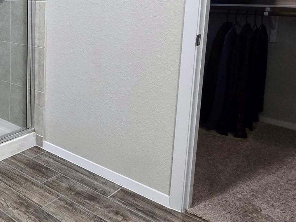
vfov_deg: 38.4
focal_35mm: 35
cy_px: 30
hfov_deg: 39.1
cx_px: -55
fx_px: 299
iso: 200
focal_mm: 2.2
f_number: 2.2
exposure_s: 1/60
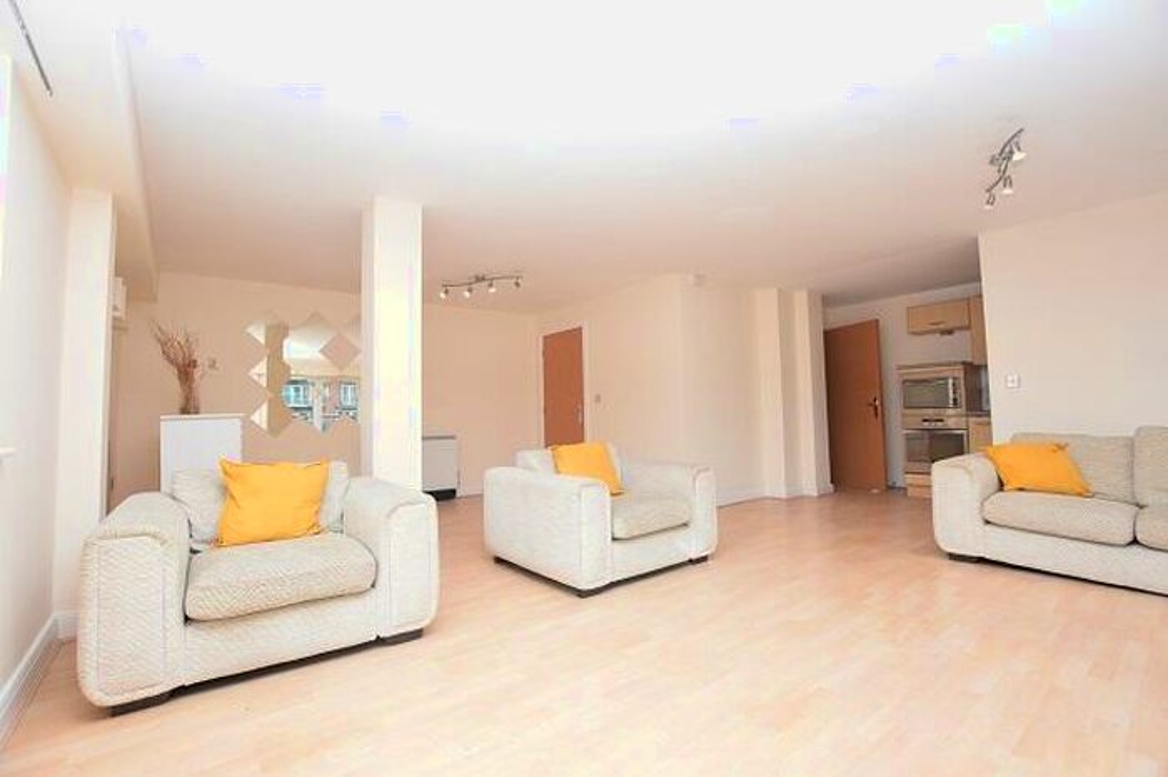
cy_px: 388
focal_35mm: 15
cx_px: 584
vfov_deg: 77.3
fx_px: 486
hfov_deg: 100.4
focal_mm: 10
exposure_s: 1/100
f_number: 5
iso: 800
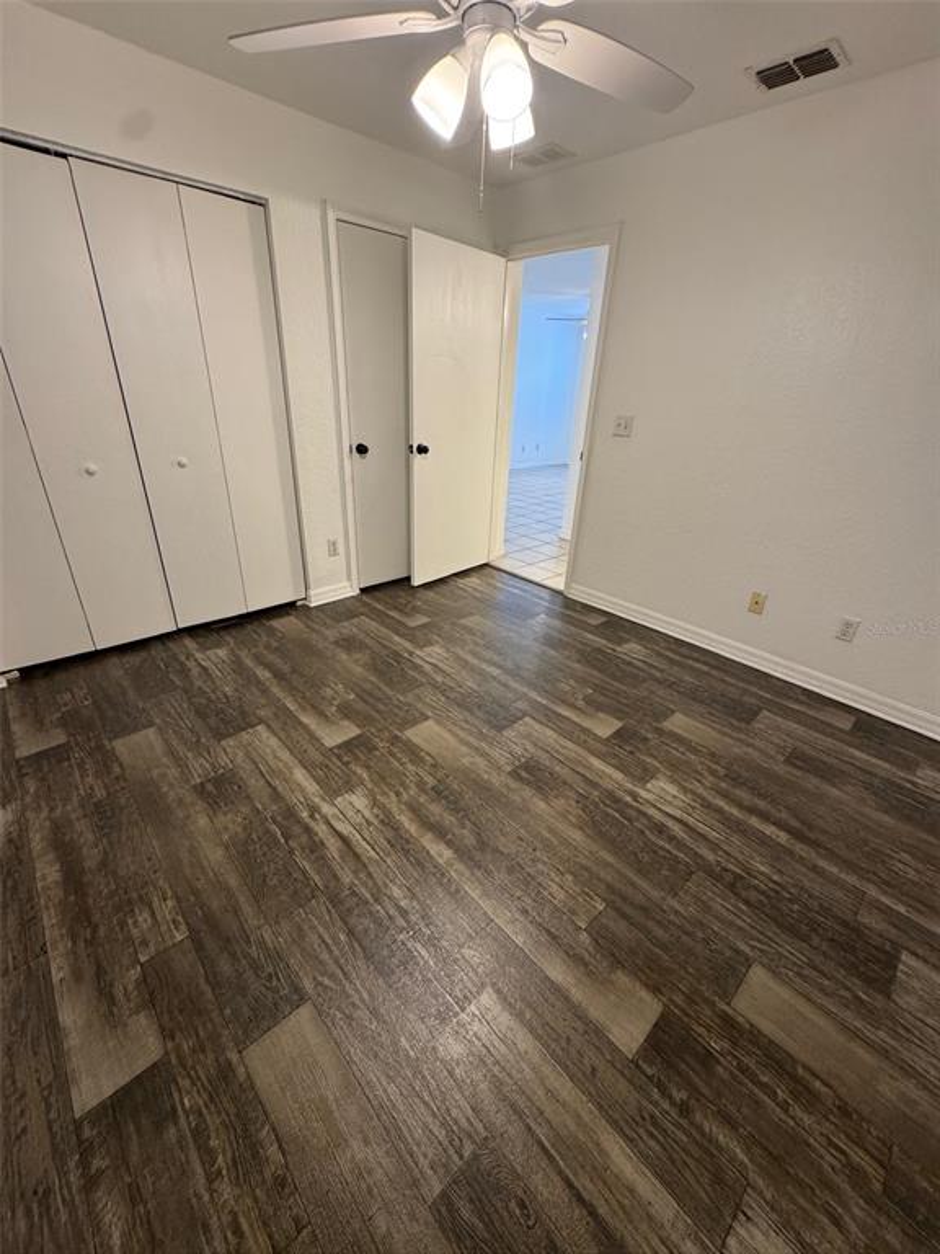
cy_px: 627
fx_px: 507
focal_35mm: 14
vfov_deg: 102.1
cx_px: 470
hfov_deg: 85.7
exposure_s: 1/120
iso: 250
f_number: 2.2
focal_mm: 2.22
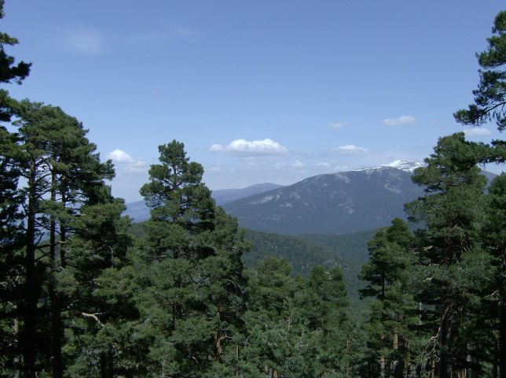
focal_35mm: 36
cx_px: 253
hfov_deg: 51.5
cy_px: 189
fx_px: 525
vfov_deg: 39.5
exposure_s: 1/1138
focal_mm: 6
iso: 100
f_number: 4.7
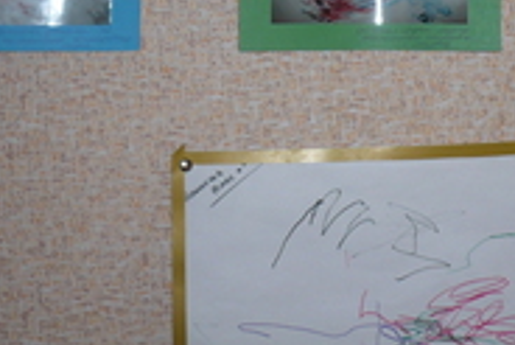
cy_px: -87
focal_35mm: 89
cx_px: 367
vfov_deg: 14.8
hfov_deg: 22.7
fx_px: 1274
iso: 100
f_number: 2.8
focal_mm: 5.8
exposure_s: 1/30
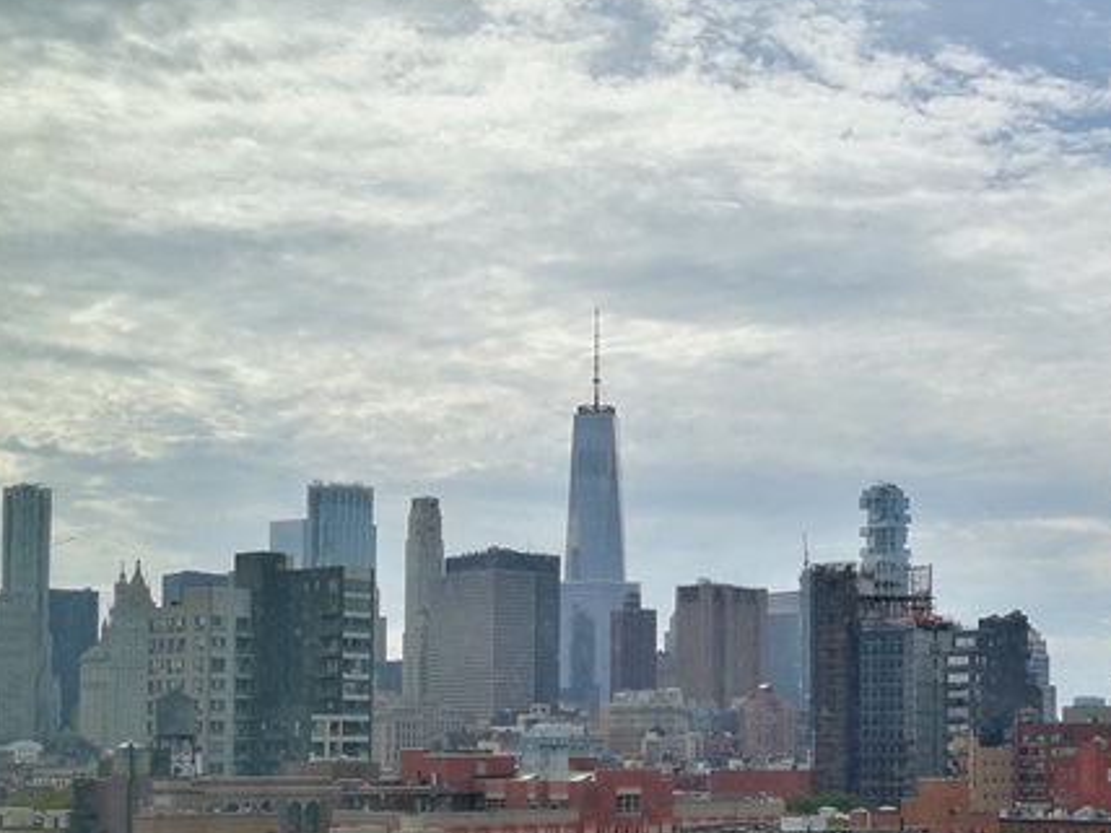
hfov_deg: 29.8
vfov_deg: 22.6
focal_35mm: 64
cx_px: 838
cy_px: 662
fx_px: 2054
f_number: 2.2
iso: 50
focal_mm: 4.5
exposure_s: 1/1136
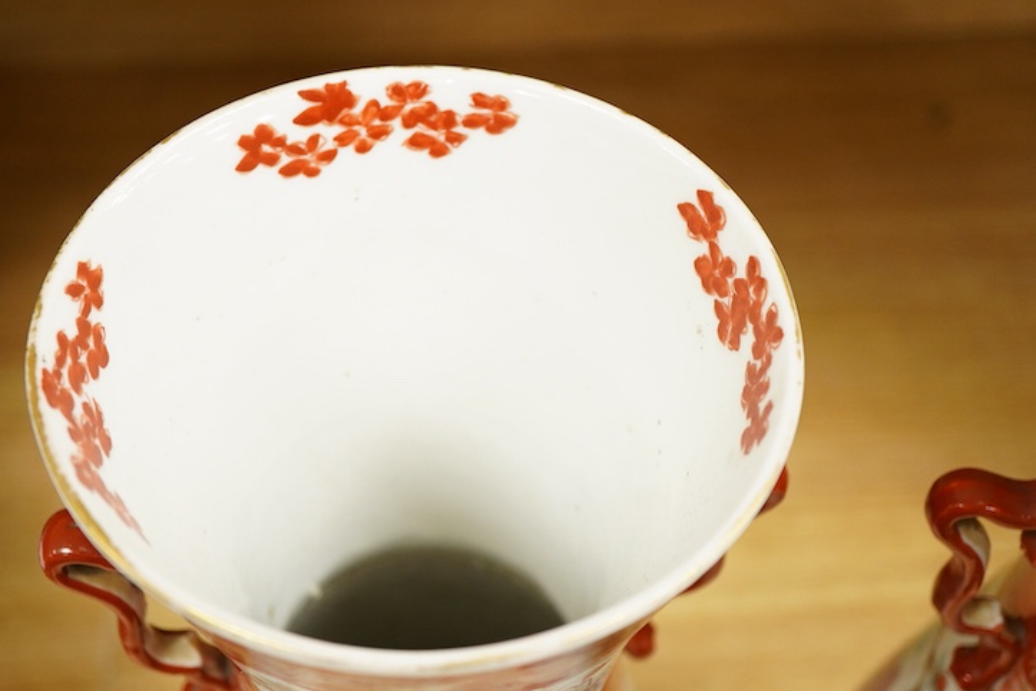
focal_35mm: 56
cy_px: 401
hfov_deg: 35.6
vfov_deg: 24.2
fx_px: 1611
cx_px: 457
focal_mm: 30
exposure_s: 1/125
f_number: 3.5
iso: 1250
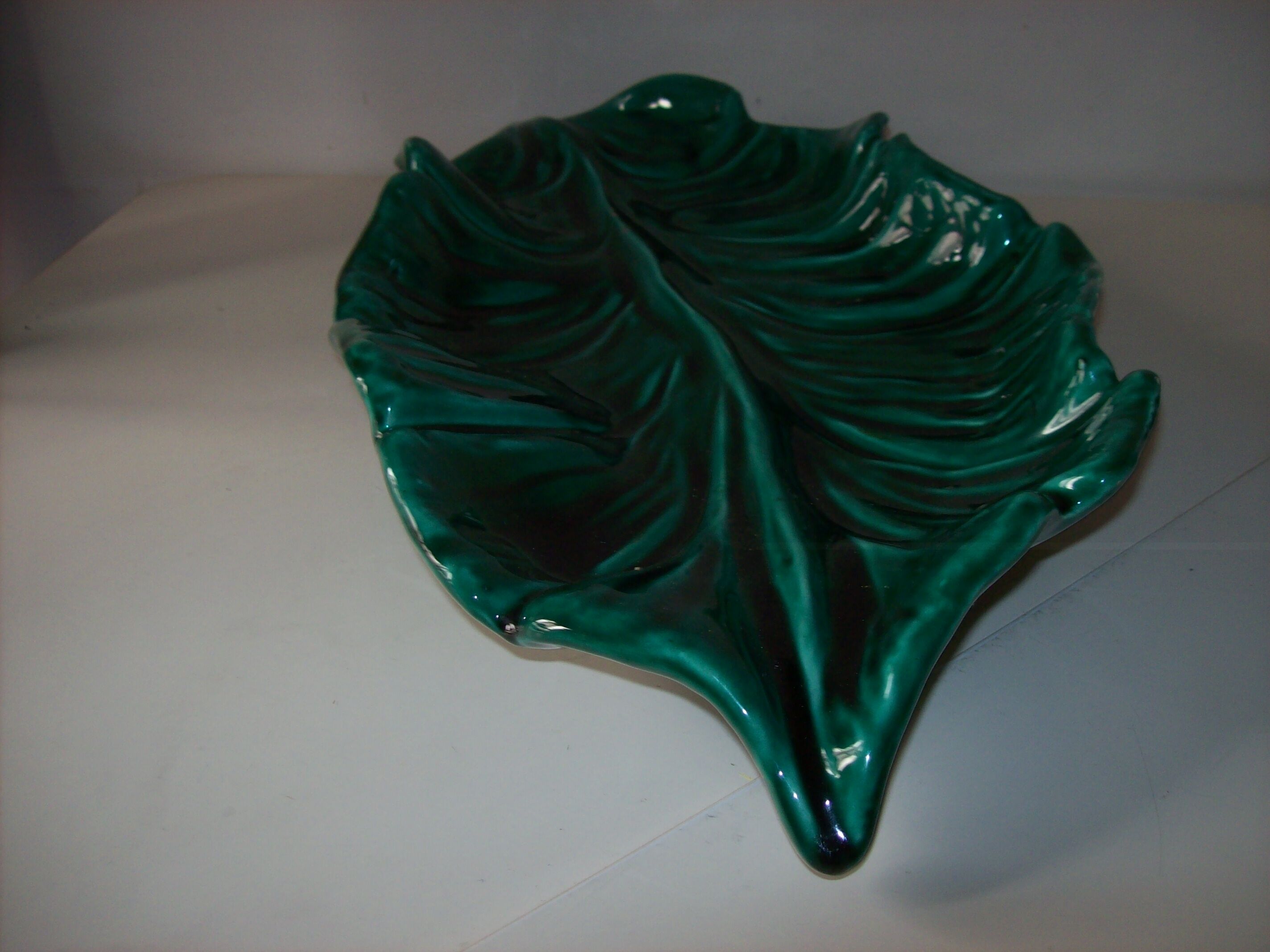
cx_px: 635
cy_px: 476
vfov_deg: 39.6
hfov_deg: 51.4
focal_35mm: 36
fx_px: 1320
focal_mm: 6
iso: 80
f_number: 2.7
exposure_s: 1/64
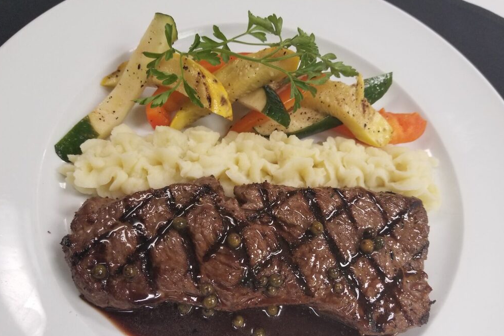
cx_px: 255
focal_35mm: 28
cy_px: 192
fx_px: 392
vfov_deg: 46.3
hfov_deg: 65.5
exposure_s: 1/60
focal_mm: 4.25
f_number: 1.7
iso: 200
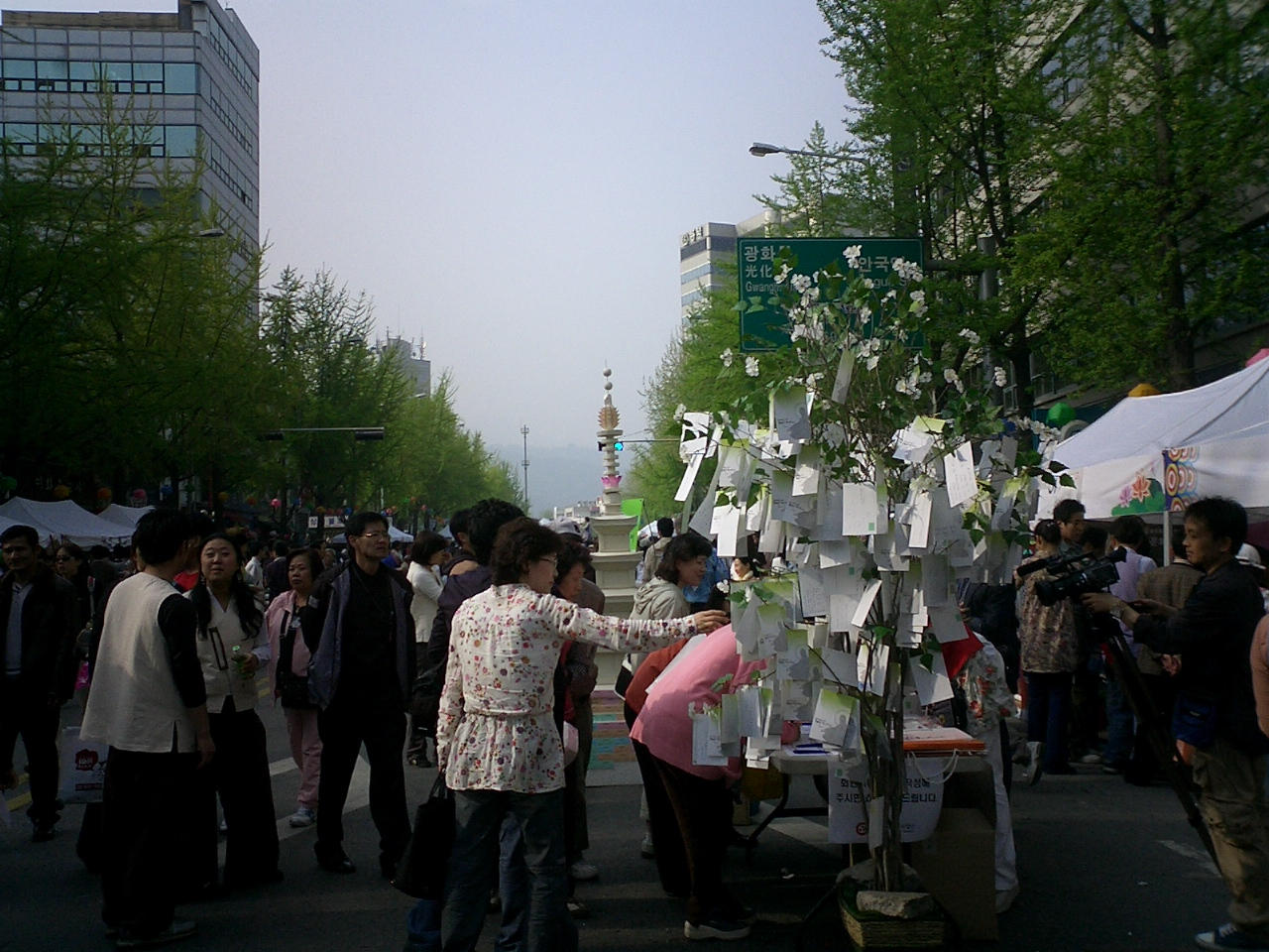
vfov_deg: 38.7
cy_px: 476
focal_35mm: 37
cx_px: 634
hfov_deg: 50.1
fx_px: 1356
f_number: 3.5
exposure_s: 1/1000
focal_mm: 5.6
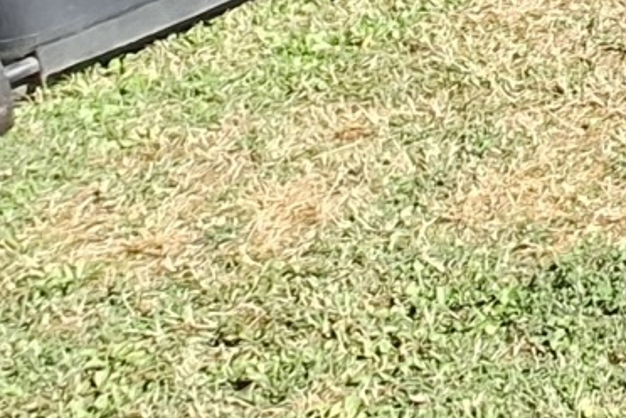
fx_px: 1617
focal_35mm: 93
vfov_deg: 12.2
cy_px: -528
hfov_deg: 14.5
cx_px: 1496
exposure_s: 1/614
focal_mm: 1.74
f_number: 2.2
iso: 40
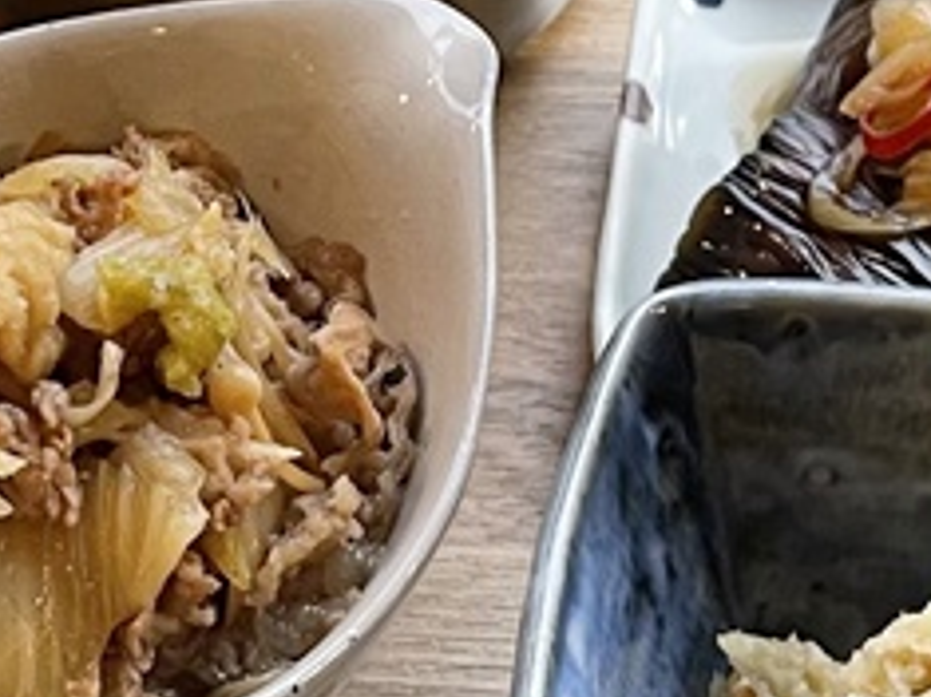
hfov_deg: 14.8
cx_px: 254
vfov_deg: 11.1
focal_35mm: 133
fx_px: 3575
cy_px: 376
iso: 160
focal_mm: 5.1
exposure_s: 1/60
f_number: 1.6
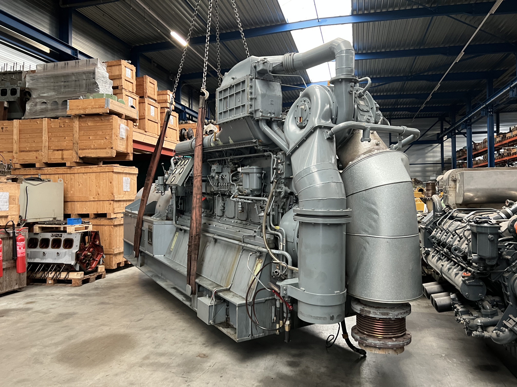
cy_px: 194
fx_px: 388
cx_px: 258
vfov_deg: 53.1
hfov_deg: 67.3
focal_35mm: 26
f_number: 1.5
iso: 320
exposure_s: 1/50
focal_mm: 5.7
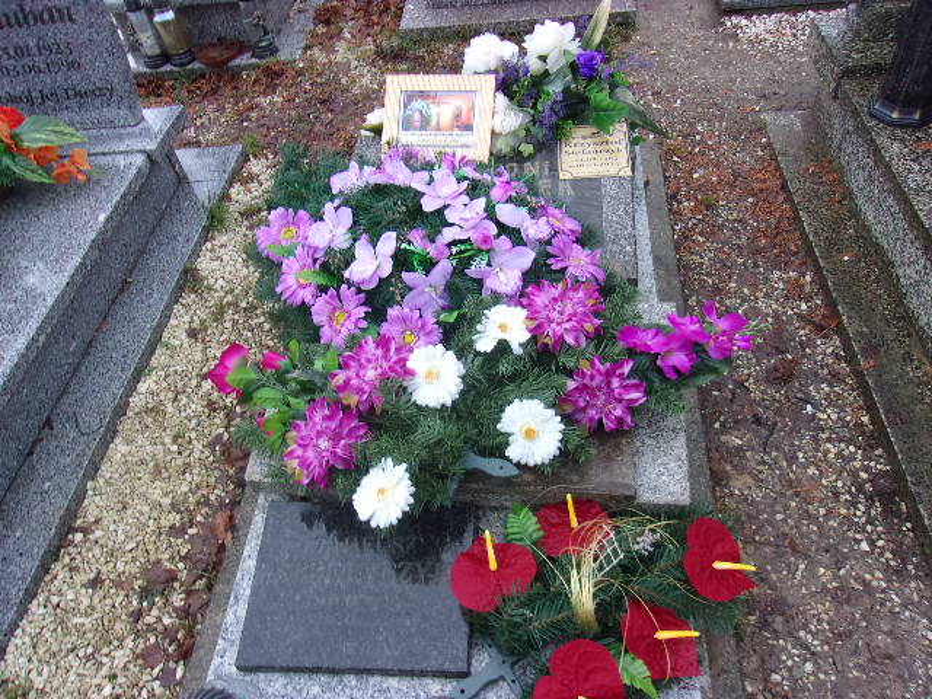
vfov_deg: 51.4
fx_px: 727
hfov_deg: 65.3
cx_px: 466
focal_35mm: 27
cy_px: 350
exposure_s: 1/34
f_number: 3
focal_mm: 4.9
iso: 163
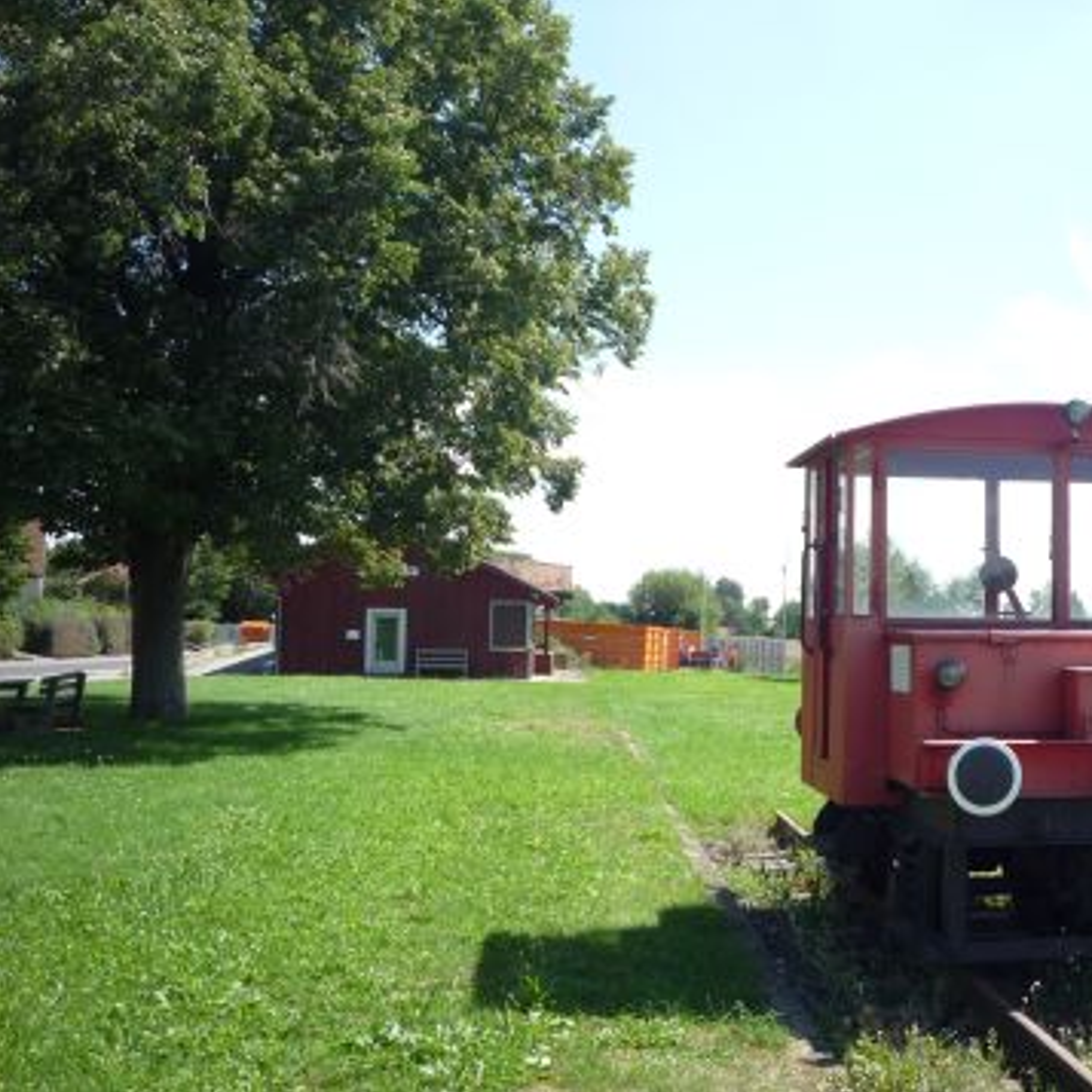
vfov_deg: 43.9
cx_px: 728
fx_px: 1356
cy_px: 548
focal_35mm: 38
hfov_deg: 43.2
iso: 100
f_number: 4
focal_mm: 5.2
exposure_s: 1/400
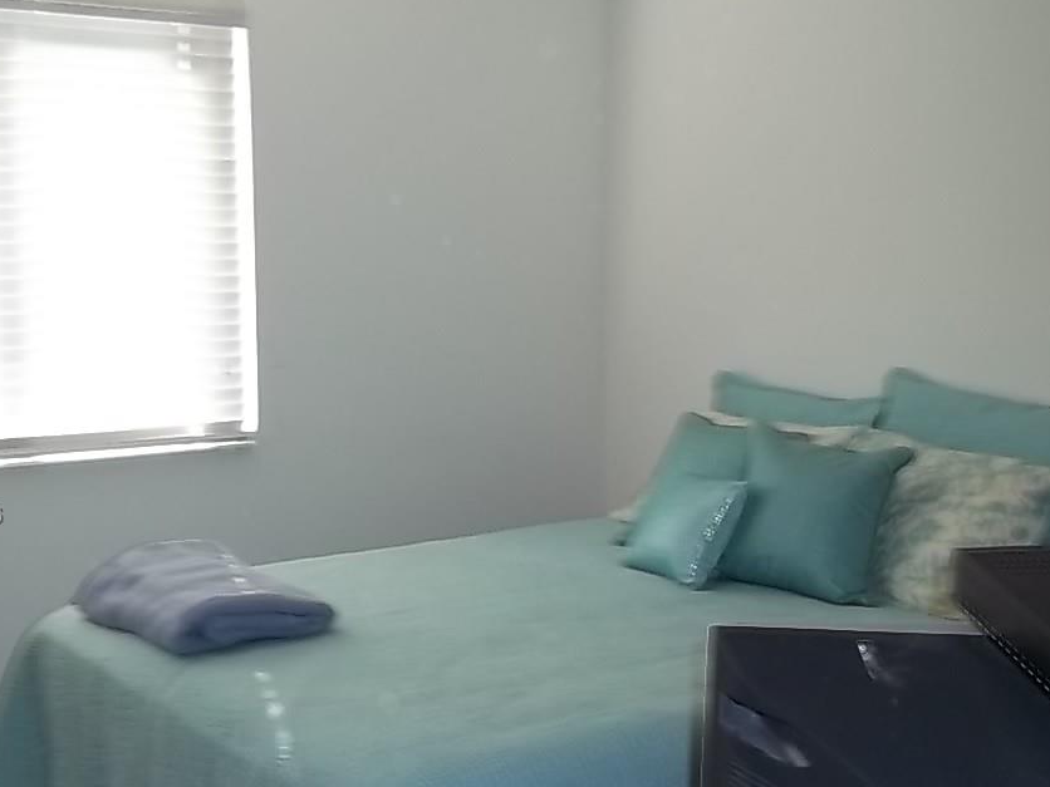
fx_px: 1486
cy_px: 516
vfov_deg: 29.5
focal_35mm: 49
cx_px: 486
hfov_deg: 38.9
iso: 80
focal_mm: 5.7
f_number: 2.9
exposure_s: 1/30
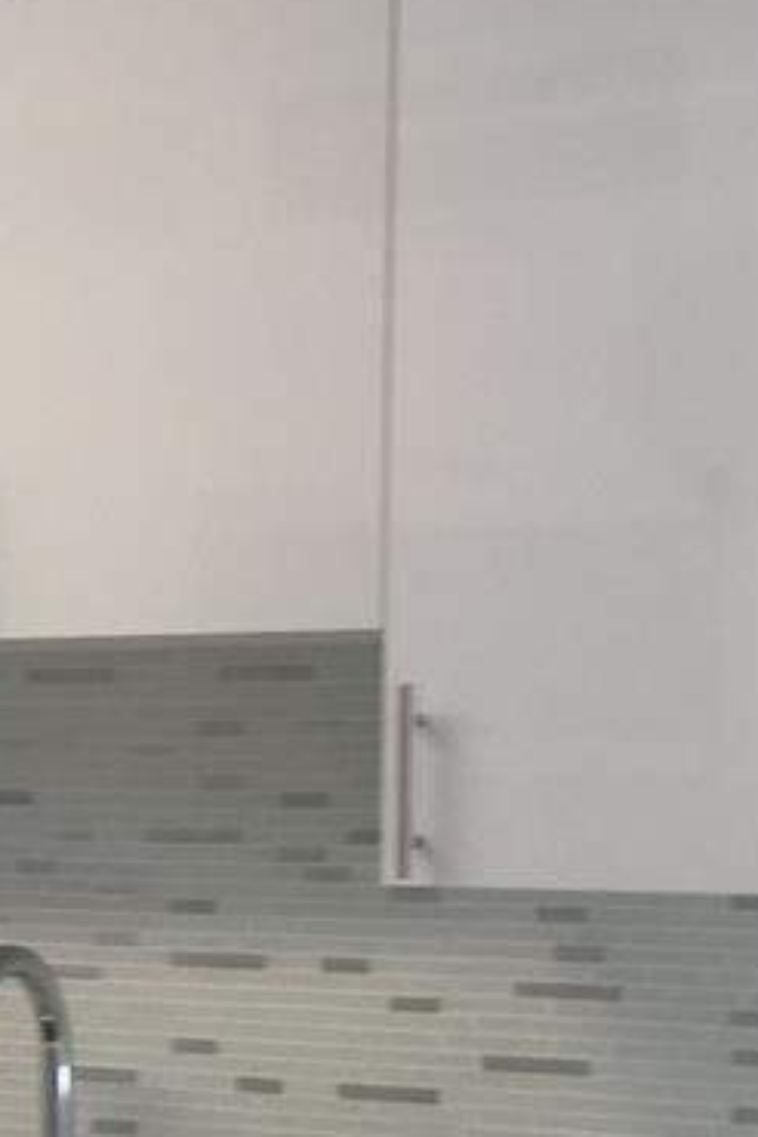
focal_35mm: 98
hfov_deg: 13.1
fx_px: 3095
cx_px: -422
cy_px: 1063
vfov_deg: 20.3
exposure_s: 1/50
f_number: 2.2
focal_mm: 4.15
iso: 32
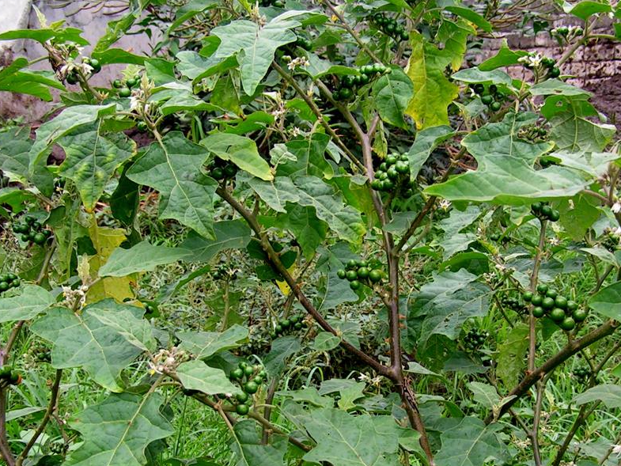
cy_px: 248
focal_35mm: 55
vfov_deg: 26.6
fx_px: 987
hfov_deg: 34.8
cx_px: 376
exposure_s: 1/80
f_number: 3.5
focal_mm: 6.3
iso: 50
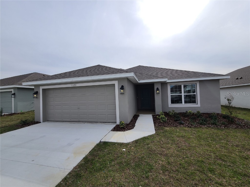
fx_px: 94
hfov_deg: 106.2
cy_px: 94
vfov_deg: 89.9
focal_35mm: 13
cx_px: 125
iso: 64
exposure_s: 1/2913
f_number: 2.2
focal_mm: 2.2
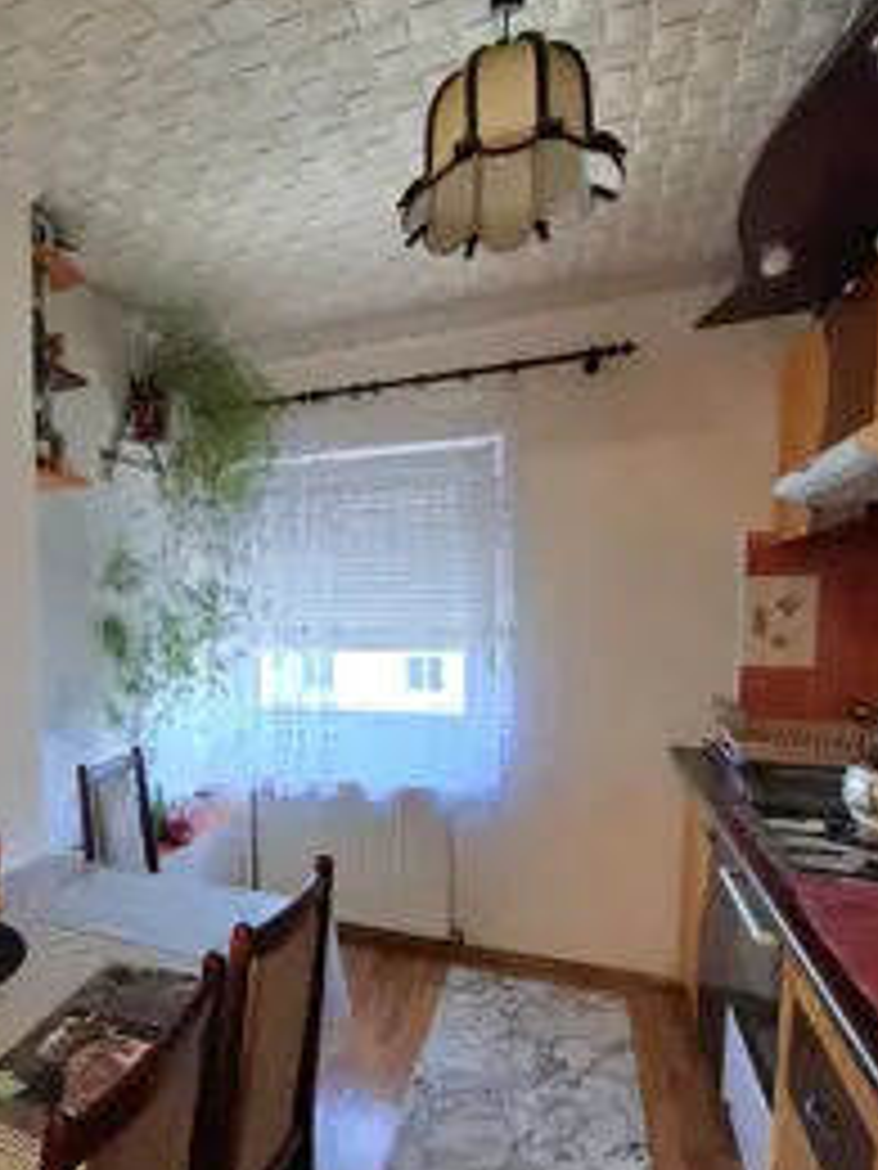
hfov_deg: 62.2
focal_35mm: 20
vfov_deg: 81.4
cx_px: 221
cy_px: 657
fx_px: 676
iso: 200
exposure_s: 1/50
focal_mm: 1.74
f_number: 2.2
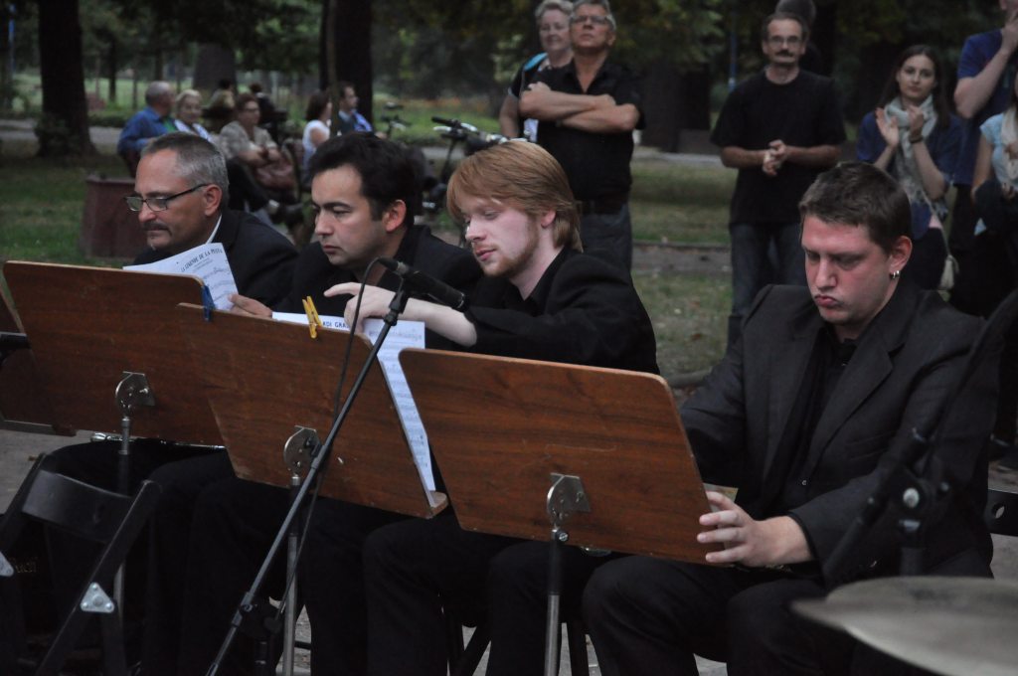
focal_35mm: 138
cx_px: 509
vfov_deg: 9.9
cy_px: 338
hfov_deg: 14.9
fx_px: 3897
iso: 2000
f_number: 5.6
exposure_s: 1/200
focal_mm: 92
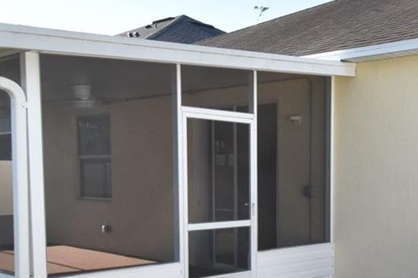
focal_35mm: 49
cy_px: 223
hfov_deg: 38.2
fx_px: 569
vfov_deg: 26.9
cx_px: 360
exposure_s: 1/4000
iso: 800
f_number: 3.5
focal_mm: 10
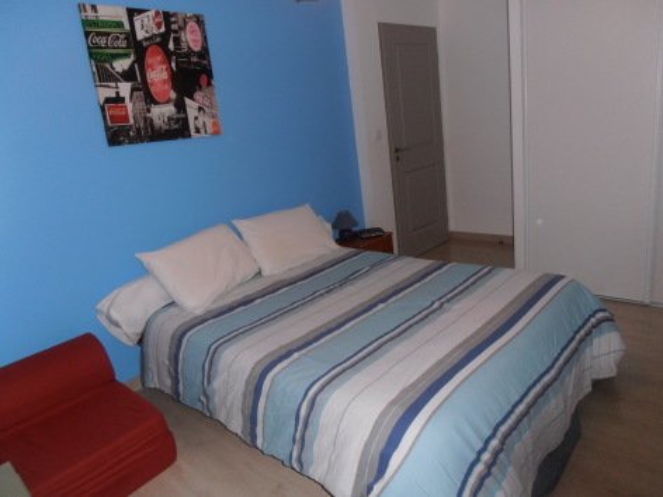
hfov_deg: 71.6
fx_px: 460
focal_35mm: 24
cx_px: 332
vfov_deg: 56.8
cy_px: 248
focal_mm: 4.2
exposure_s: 1/30
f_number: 3
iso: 125
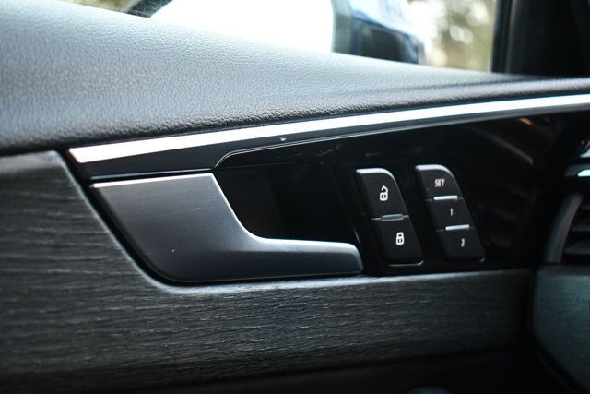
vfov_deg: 28.1
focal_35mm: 48
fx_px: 787
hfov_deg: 41.1
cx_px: 295
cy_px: 197
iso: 3200
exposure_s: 1/125
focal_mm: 32
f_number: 4.5
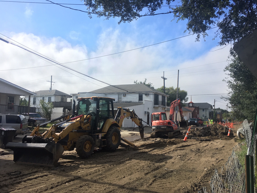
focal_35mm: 29
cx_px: 128
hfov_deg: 61.7
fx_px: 215
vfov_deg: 48.2
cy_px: 96
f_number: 2.2
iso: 25
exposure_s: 1/1304
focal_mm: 4.15
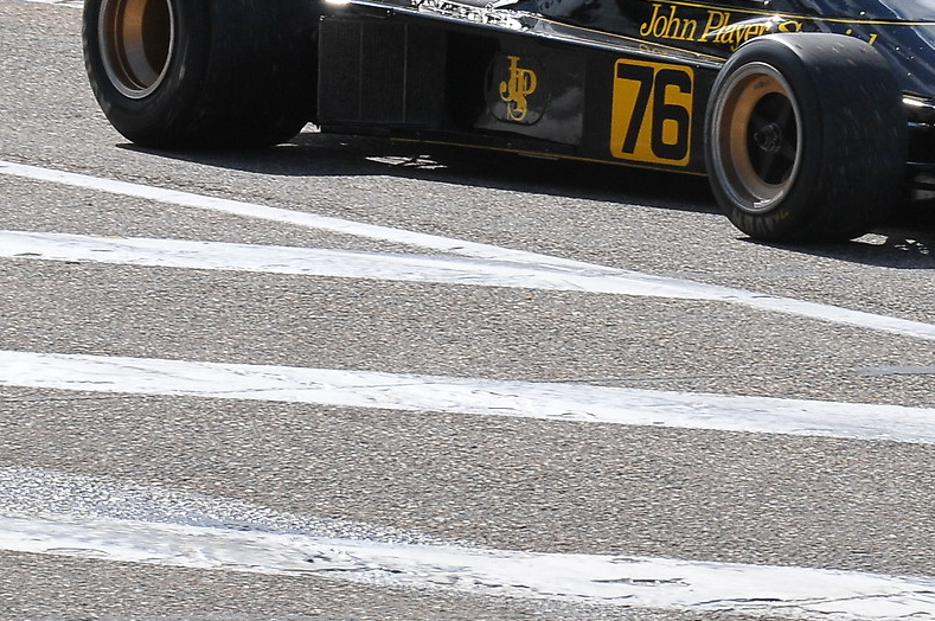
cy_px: 115
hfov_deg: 6.8
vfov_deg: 4.6
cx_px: 830
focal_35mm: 301
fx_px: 7808
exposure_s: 1/500
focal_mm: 66
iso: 400
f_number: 11
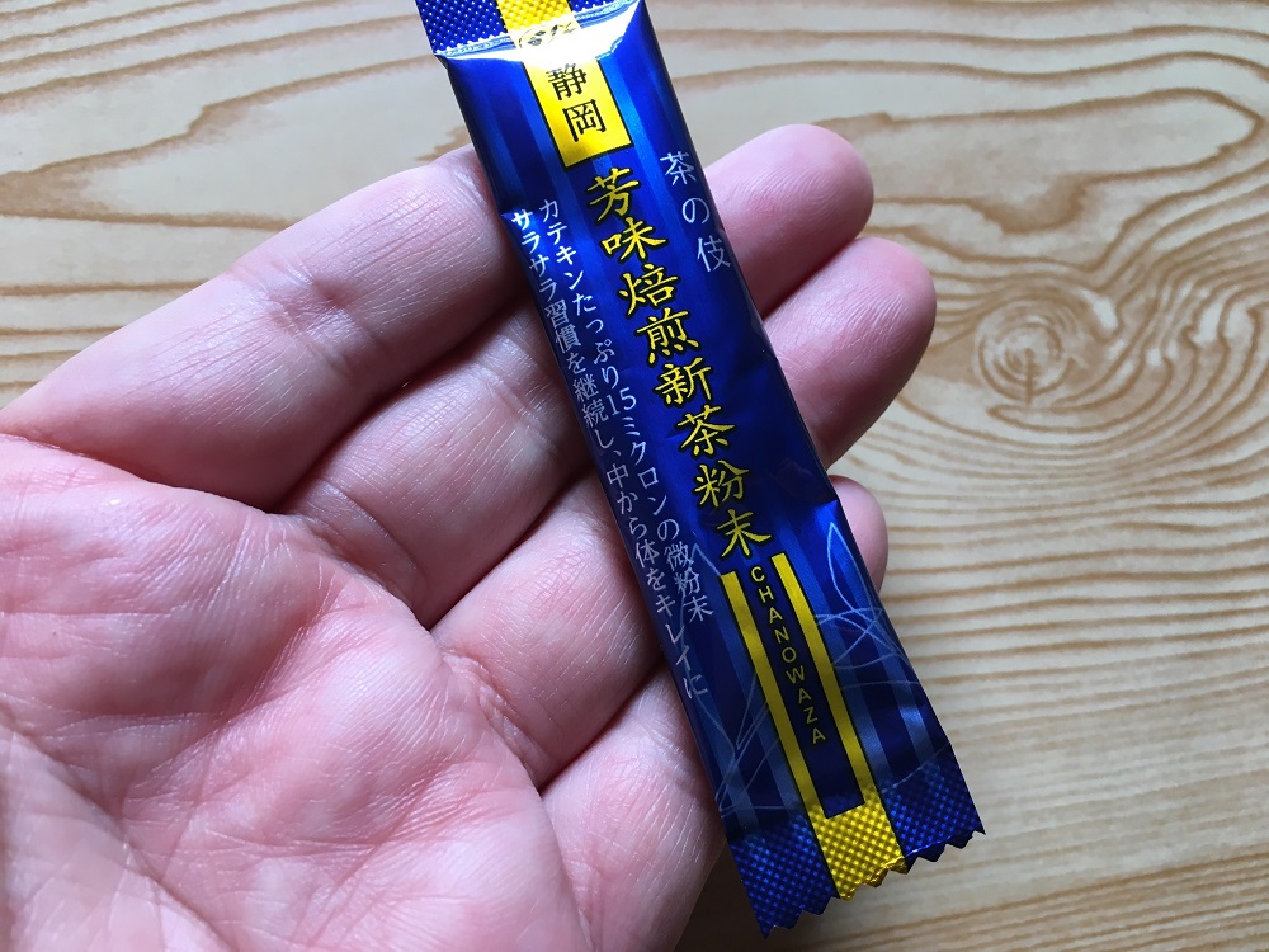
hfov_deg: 61.7
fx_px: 1063
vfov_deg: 48.2
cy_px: 476
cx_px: 634
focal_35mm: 29
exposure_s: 1/30
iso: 50
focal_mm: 4.15
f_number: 2.2
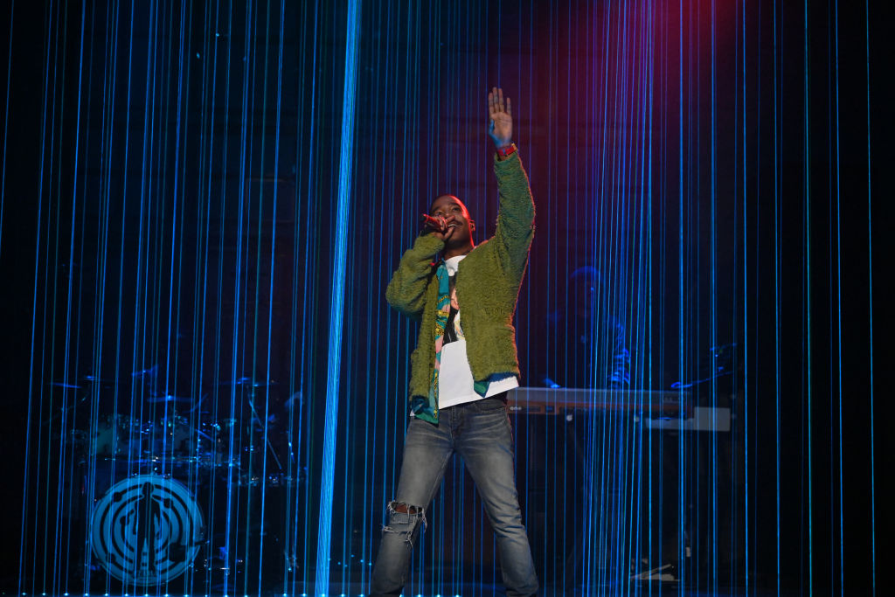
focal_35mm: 70
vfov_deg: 19.5
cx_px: 448
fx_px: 1740
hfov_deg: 28.8
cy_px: 298
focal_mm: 70
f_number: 3.2
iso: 8000
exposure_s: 1/320
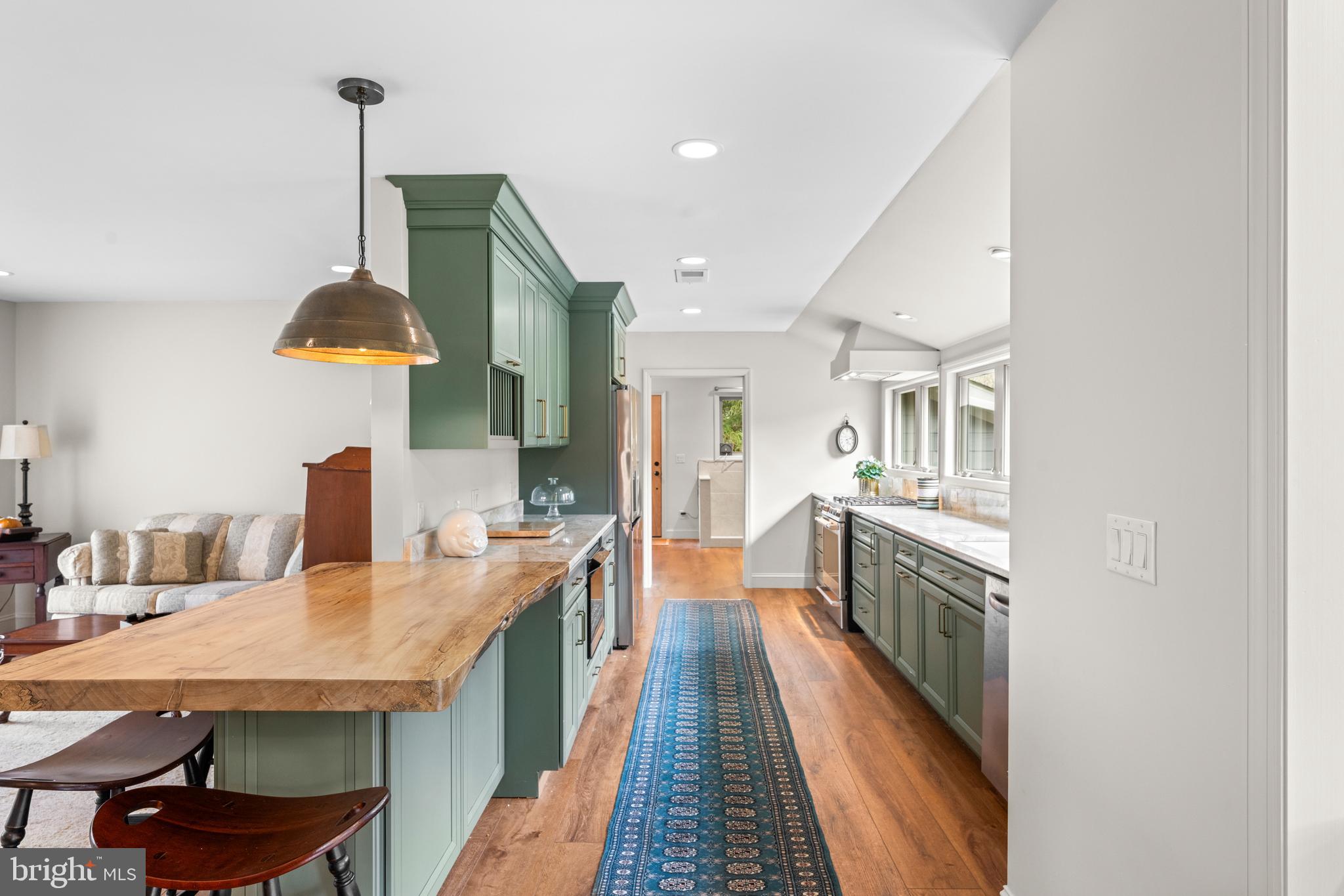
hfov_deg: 84.0
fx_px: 747
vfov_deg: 61.9
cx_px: 672
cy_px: 448
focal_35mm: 20
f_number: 8
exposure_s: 1/5
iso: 640
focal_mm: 20
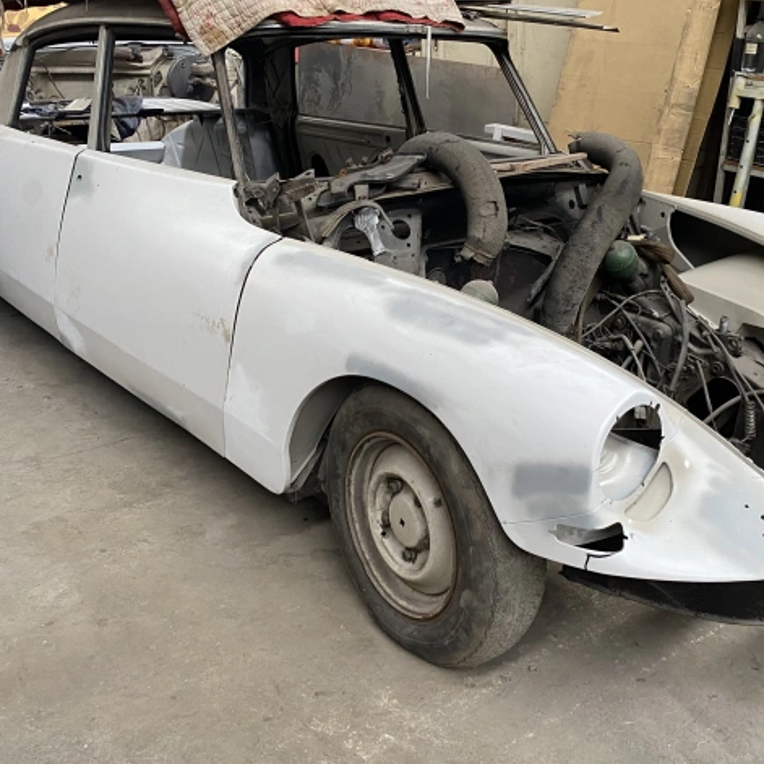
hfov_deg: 42.6
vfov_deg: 42.6
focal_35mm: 39
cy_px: 308
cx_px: 464
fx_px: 974
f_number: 1.8
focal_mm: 4.25
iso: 125
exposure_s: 1/61
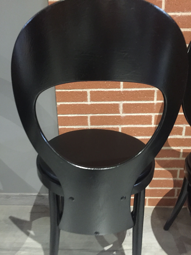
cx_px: 96
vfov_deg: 61.7
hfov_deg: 48.2
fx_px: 213
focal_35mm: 29
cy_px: 128
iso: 640
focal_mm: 4.15
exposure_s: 1/17
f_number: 2.2
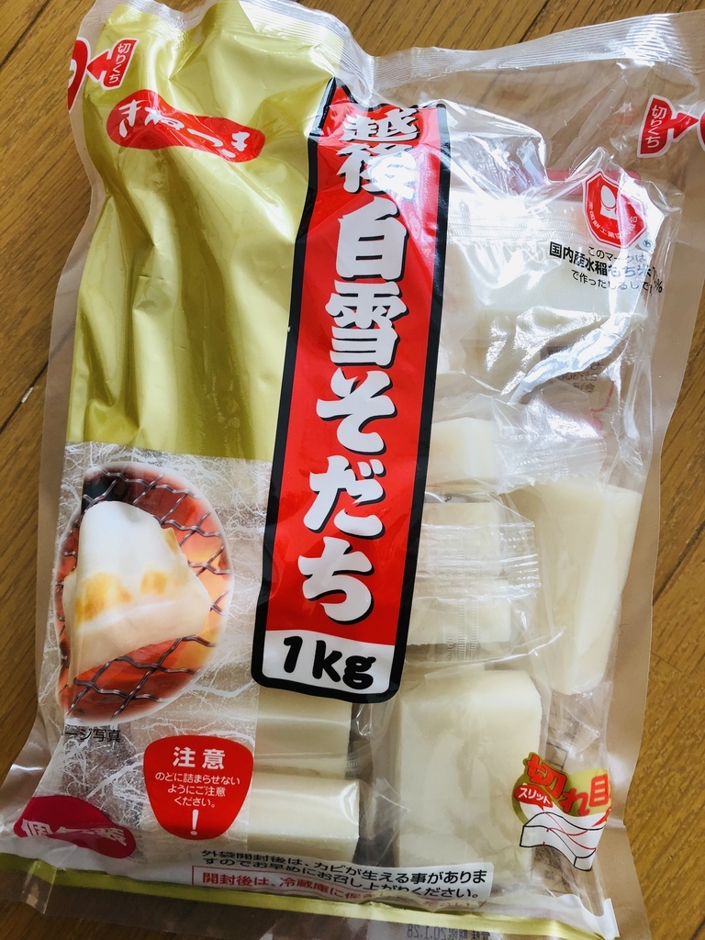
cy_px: 470
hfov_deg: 49.7
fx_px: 760
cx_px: 352
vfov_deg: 63.4
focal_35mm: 28
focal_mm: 3.99
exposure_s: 1/40
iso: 25
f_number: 1.8
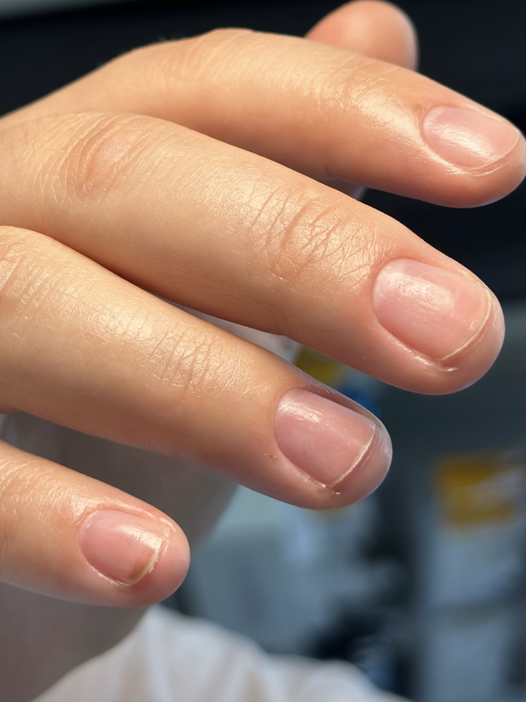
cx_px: 263
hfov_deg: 30.3
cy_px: 351
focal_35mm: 48
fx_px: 973
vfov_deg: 39.7
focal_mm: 6.86
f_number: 1.78
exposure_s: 1/315
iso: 80
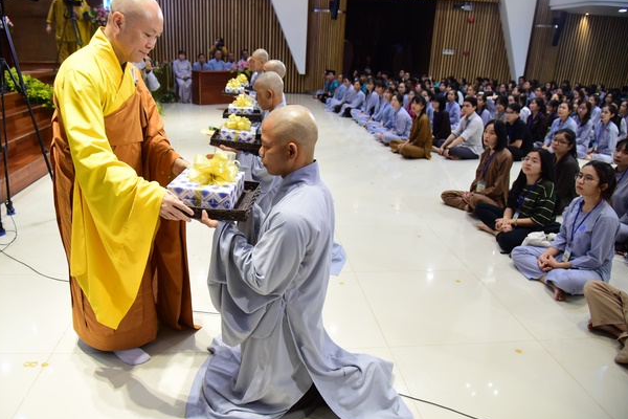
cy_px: 205
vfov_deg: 49.5
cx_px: 296
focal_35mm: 26
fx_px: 454
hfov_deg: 69.3
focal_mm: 24
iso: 1600
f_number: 4
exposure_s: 1/125
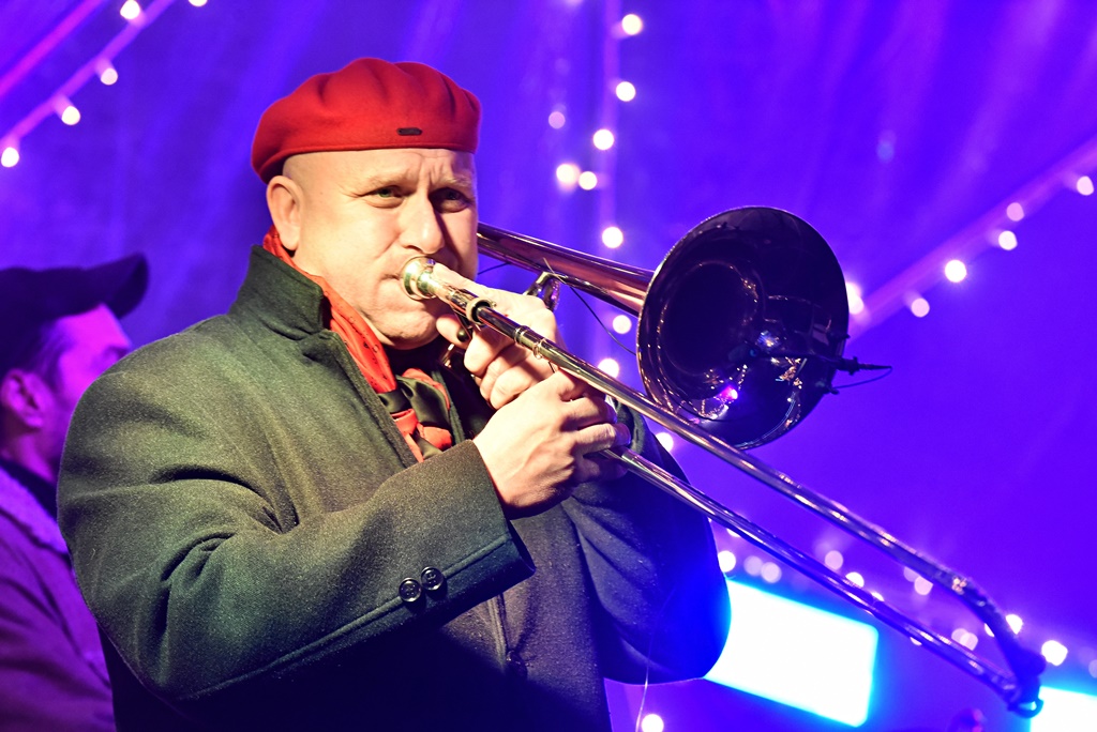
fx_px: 5031
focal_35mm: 165
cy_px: 366
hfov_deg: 12.4
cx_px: 548
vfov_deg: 8.3
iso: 3200
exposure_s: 1/125
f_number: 5.6
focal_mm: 165
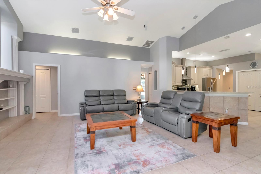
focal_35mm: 16
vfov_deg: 72.0
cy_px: 87
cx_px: 130
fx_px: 120
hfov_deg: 95.0
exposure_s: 1/160
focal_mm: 11
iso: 1600
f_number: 7.1
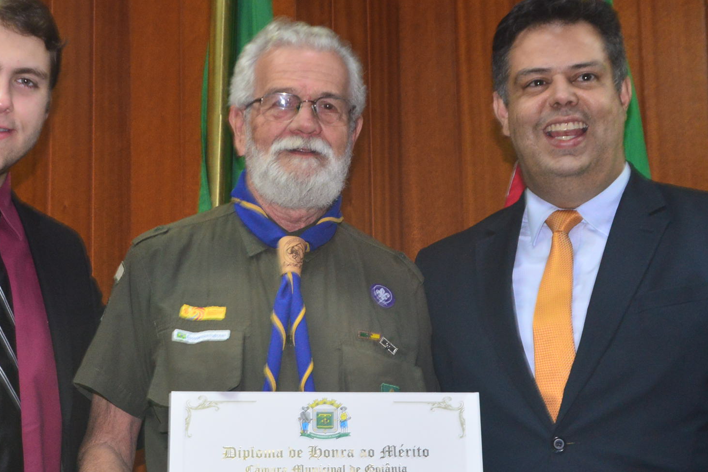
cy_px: 370
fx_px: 1947
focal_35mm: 99
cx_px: 229
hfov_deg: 20.5
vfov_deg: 13.8
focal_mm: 48
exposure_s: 1/60
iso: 2000
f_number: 7.1
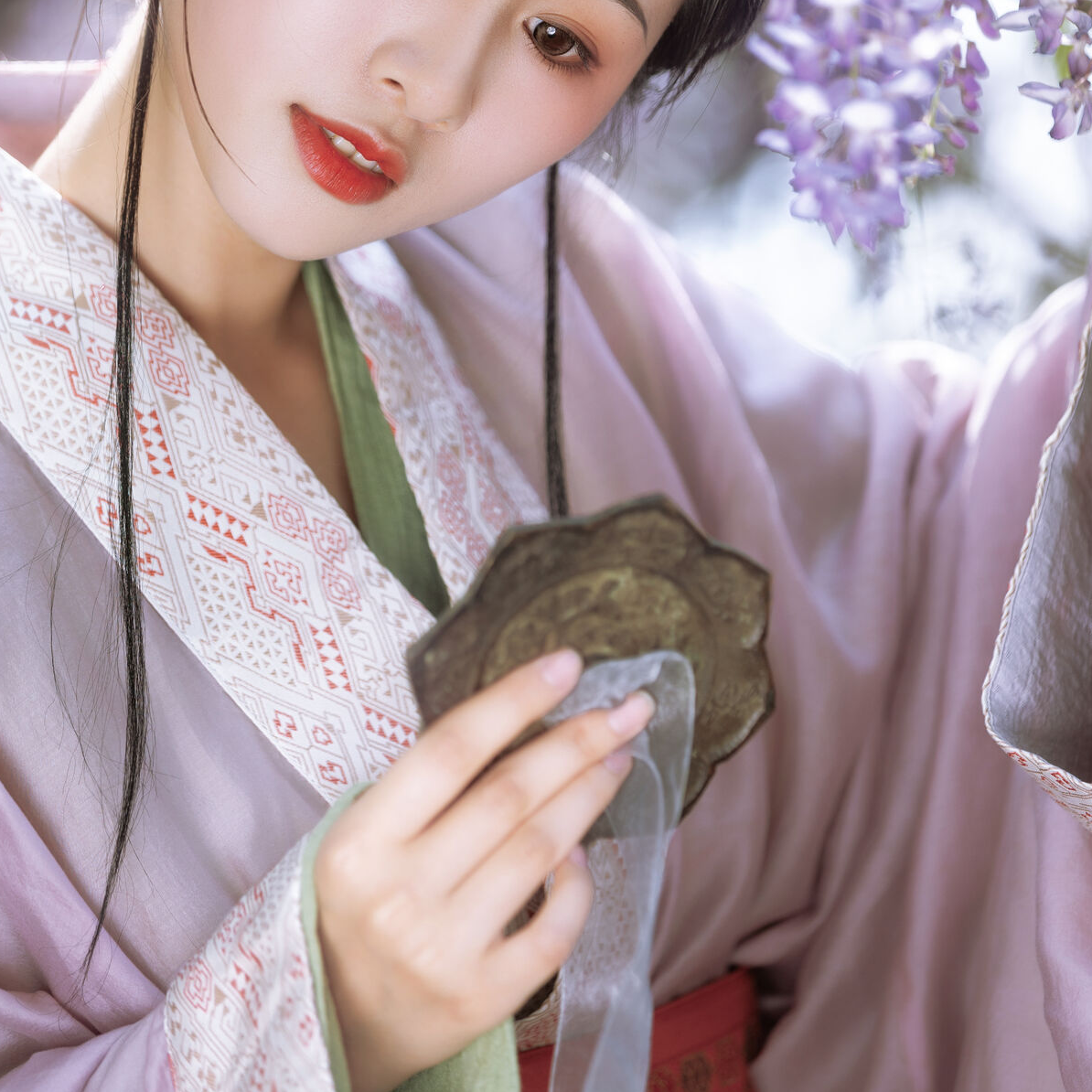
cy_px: 309
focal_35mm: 205
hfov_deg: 8.5
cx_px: 545
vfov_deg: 8.5
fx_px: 7317
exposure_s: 1/500
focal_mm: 160
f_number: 2.8
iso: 100
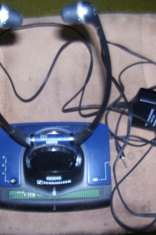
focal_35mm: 52
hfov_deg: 26.0
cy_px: 117
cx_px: 68
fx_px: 338
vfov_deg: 38.2
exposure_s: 1/60
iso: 125
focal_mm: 6
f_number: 2.7
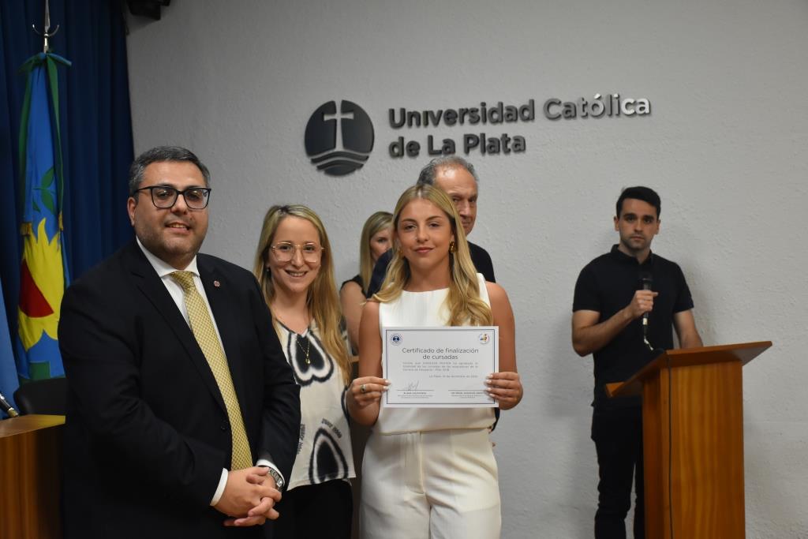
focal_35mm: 60
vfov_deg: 22.6
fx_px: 1347
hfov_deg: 33.4
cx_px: 404
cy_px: 270
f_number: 4.5
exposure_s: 1/80
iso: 1600
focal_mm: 40
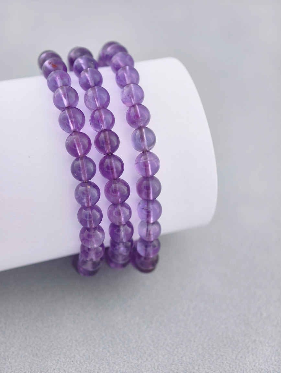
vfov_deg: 23.0
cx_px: 140
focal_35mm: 85
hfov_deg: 17.4
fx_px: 918
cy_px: 186
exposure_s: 1/160
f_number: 2.67
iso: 125
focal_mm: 22.48
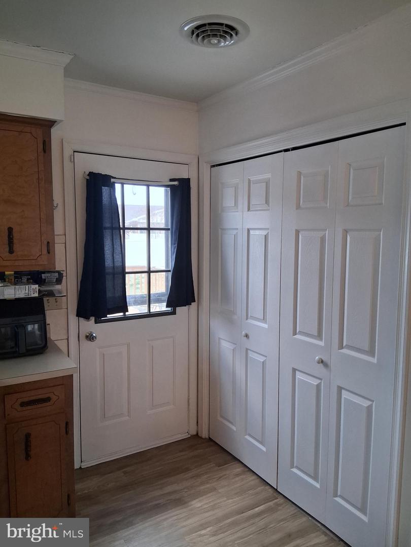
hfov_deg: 53.1
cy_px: 274
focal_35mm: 26
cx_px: 206
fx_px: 412
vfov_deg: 67.3
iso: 200
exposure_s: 1/120
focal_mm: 3.98
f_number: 1.8
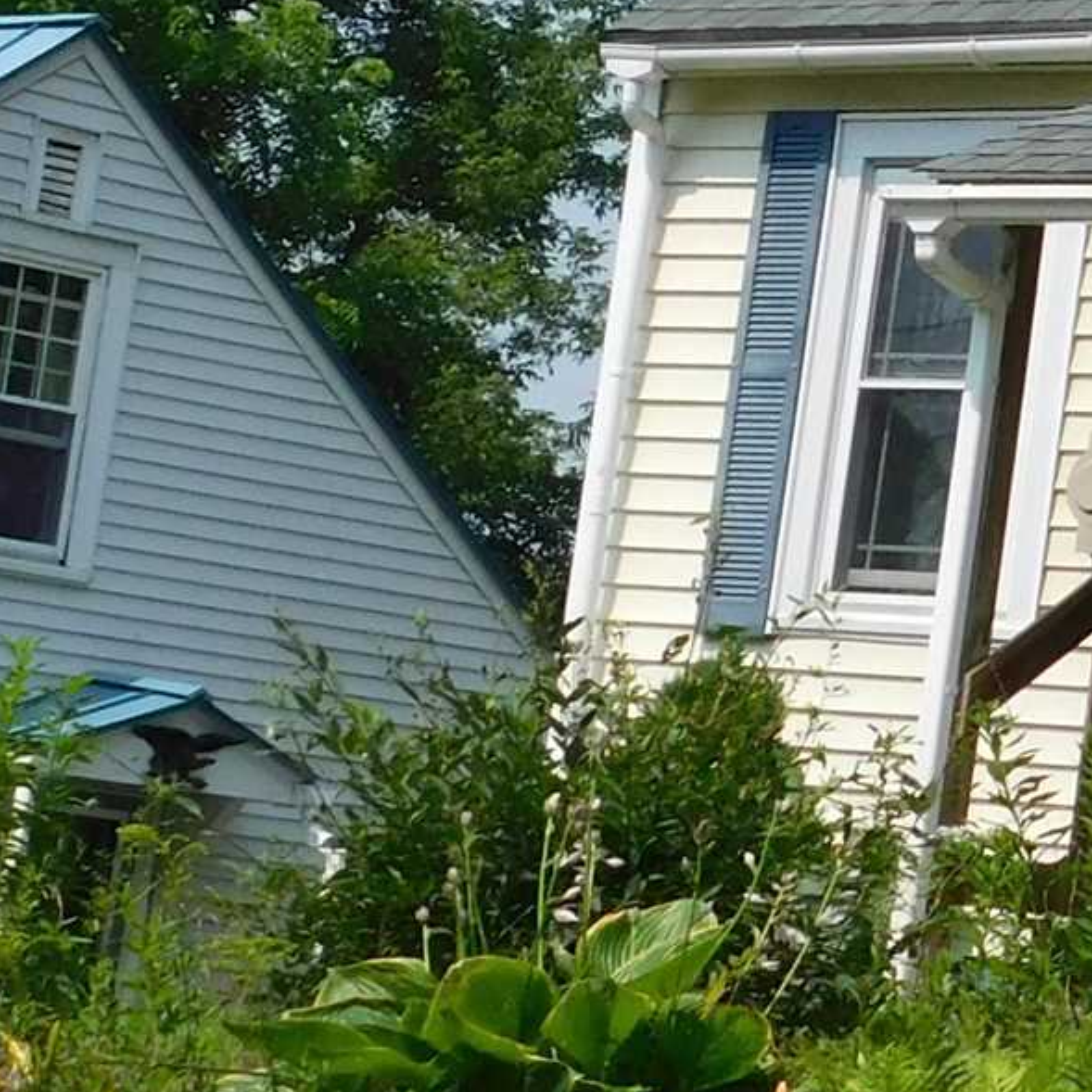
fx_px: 5925
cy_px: 130
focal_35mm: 166
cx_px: 1910
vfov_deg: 10.5
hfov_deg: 10.0
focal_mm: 6.3
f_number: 3.5
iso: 125
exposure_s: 1/1250
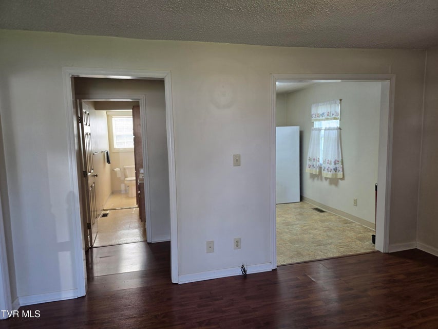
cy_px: 164
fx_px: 291
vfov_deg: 58.9
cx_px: 219
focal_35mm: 23
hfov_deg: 73.9
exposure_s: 1/120
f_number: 1.7
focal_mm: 6.3
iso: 80
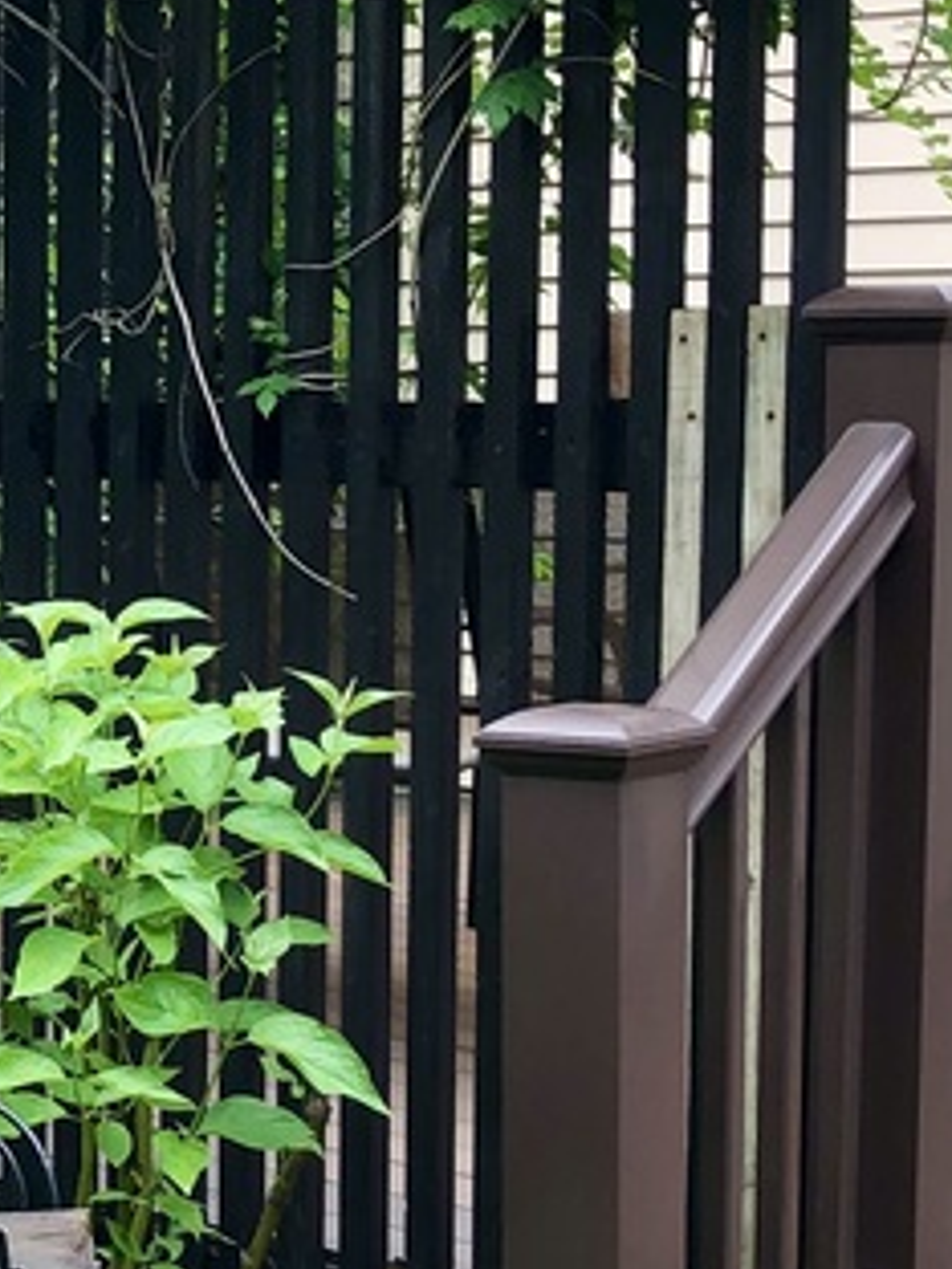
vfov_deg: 20.2
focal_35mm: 97
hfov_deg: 14.1
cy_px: 797
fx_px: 3557
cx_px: -541
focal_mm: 3.99
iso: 20
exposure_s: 1/120
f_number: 1.8
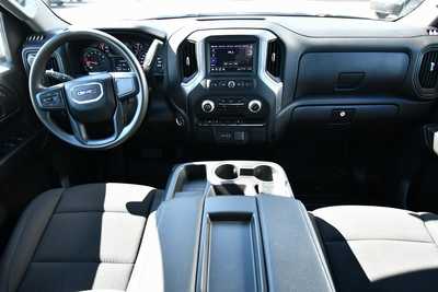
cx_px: 219
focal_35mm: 21
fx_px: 256
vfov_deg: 59.5
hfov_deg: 81.2
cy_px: 146
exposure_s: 1/125
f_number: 5
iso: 800
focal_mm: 14
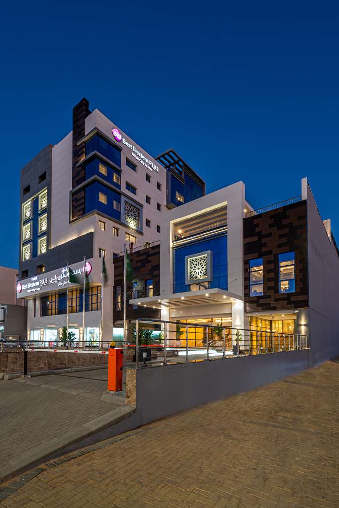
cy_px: 254
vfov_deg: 96.7
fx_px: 226
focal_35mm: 16
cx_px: 170
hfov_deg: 73.8
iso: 100
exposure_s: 10
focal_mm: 16
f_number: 14
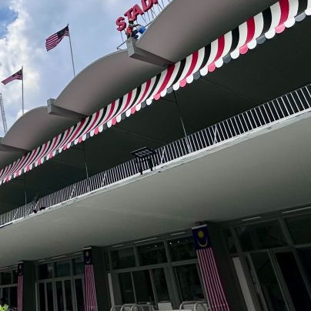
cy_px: 42
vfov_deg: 41.1
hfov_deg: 40.7
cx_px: 34
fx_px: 386
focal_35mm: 38
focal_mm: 2.22
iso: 50
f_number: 2.2
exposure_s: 1/5291
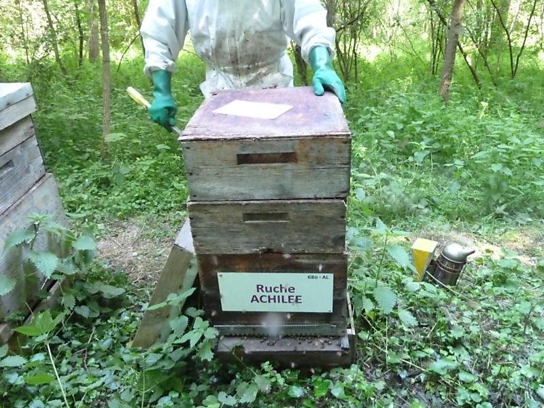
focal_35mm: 27
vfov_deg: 51.4
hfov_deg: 65.3
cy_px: 204
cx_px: 272
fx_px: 424
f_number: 3.3
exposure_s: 1/50
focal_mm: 4.4
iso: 800
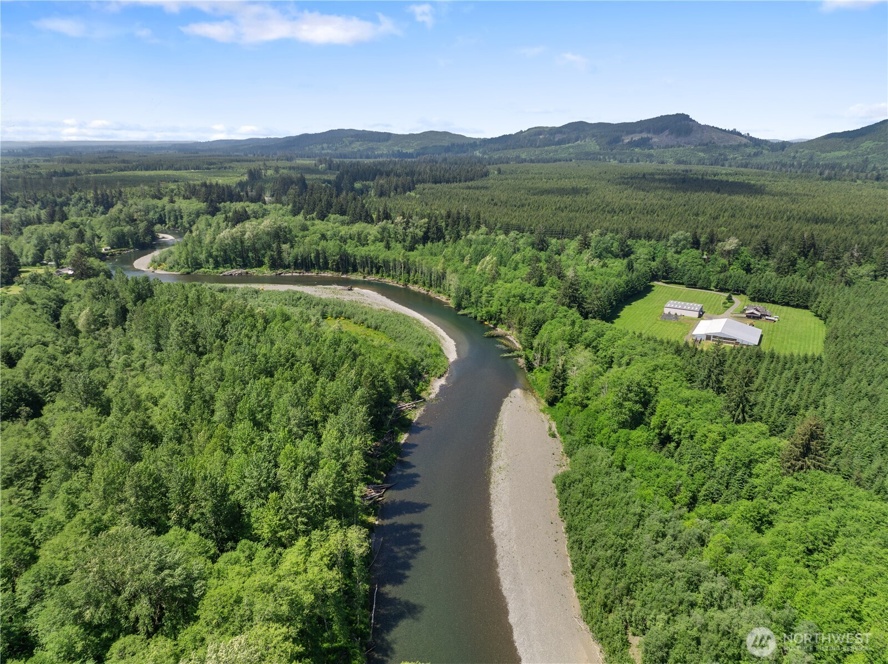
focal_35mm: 24
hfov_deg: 71.6
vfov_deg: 56.7
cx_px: 444
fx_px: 615
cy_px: 332
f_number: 2.8
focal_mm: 12.29
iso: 100
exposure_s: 1/160
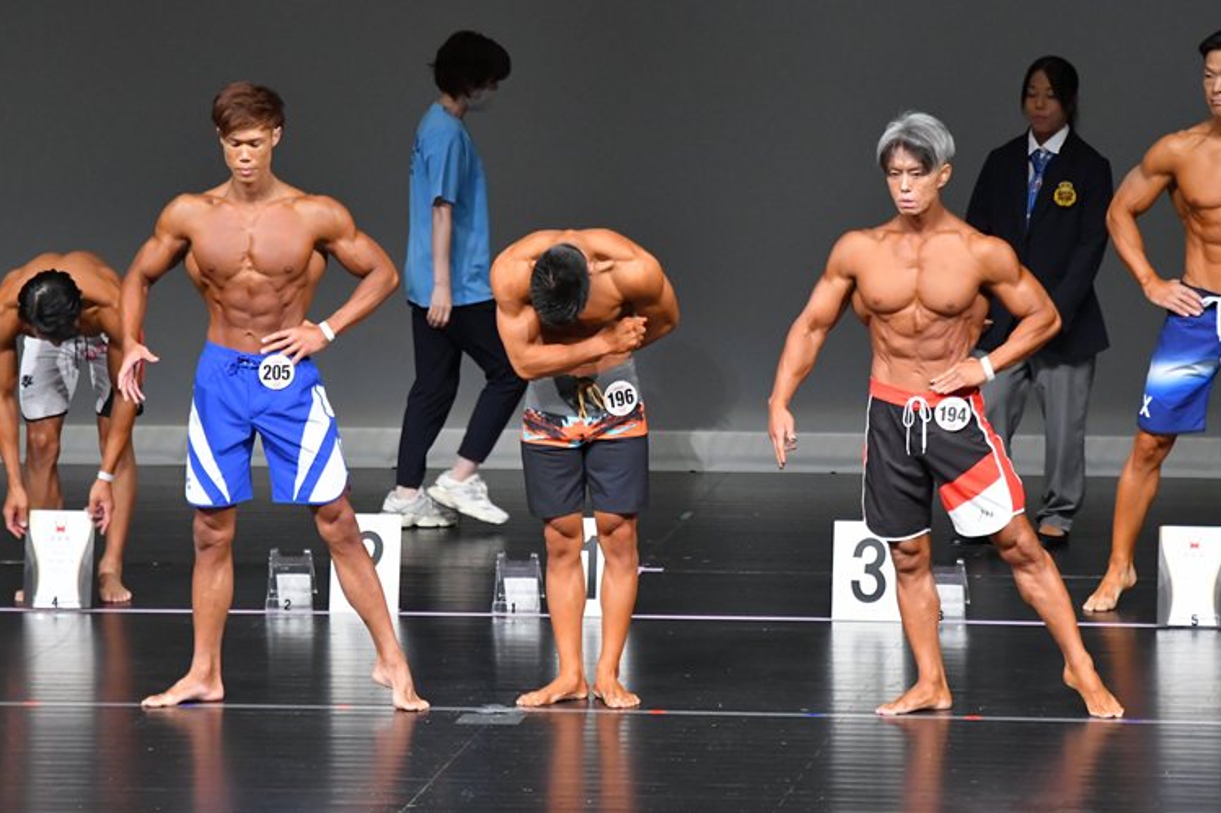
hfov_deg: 7.0
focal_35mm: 295
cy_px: 394
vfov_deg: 4.7
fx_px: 10003
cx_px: 597
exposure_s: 1/400
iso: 5000
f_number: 5.6
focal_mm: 190
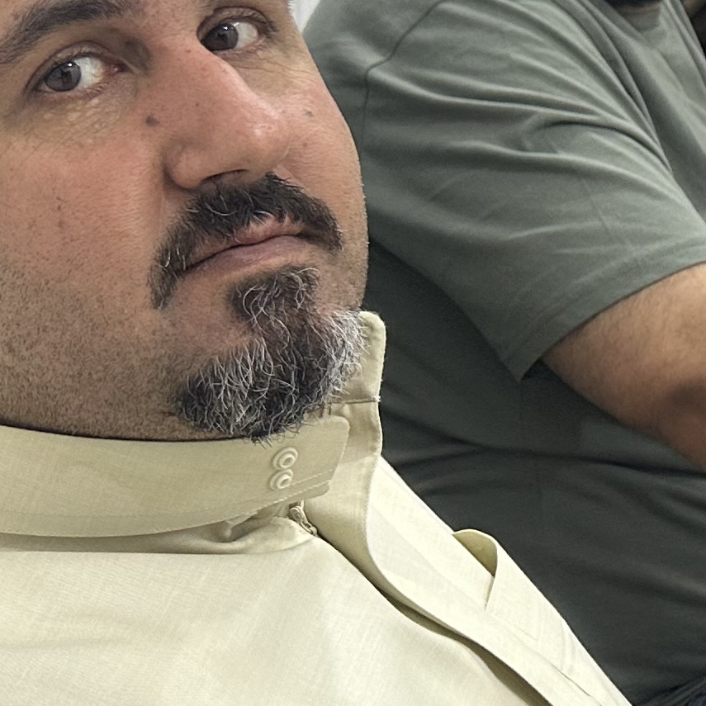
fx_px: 2307
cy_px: 125
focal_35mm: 100
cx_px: 1121
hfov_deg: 15.7
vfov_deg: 17.2
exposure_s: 1/100
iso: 160
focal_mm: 6.86
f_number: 1.78
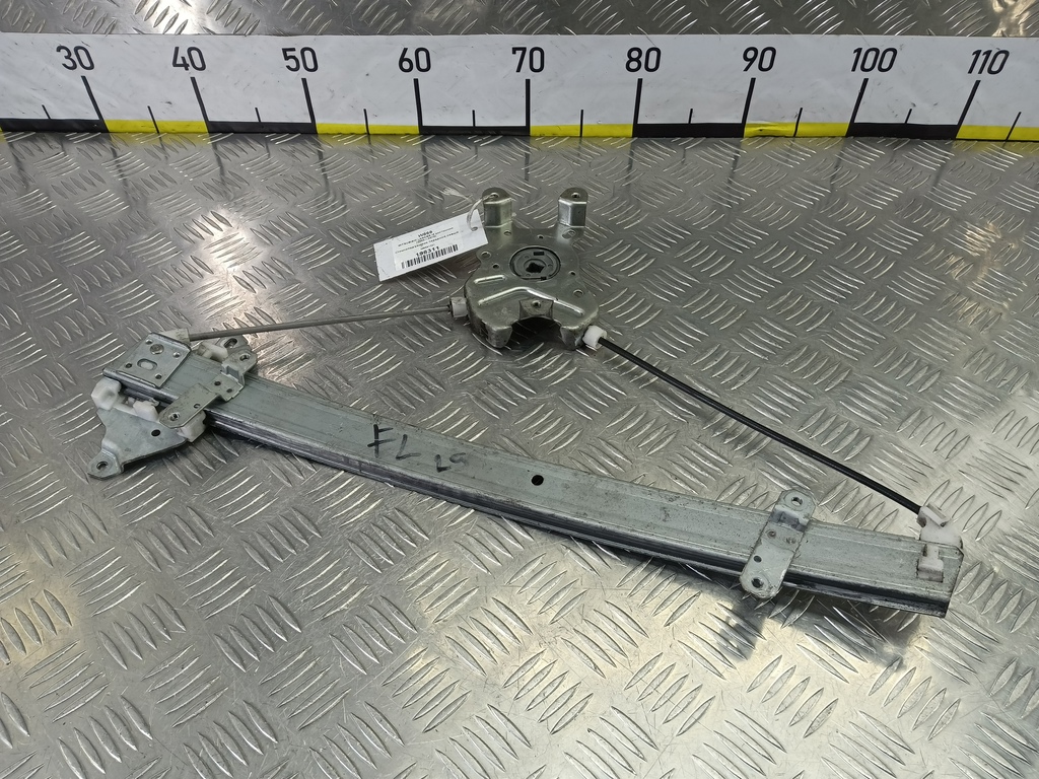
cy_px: 390
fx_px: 690
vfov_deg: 58.9
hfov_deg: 73.9
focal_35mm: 23
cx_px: 520
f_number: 1.6
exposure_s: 1/50
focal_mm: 4.11
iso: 88
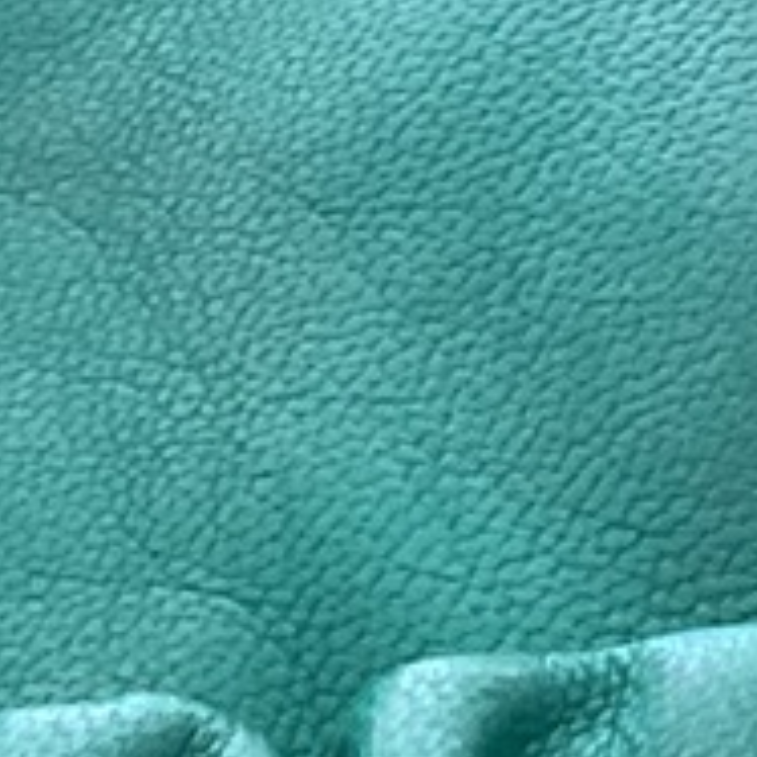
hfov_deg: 8.0
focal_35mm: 219
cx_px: 680
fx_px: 5418
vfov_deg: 8.0
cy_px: 571
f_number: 1.8
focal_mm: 3
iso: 320
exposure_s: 1/40
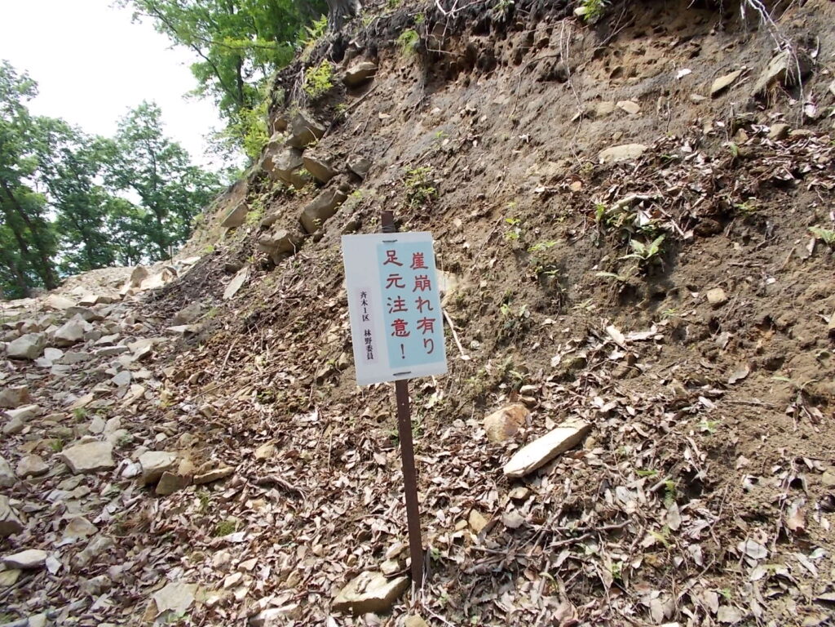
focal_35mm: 26
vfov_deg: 53.1
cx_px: 418
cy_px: 314
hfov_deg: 67.3
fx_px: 627
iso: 80
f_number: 3.2
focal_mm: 4.6
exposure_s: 1/200
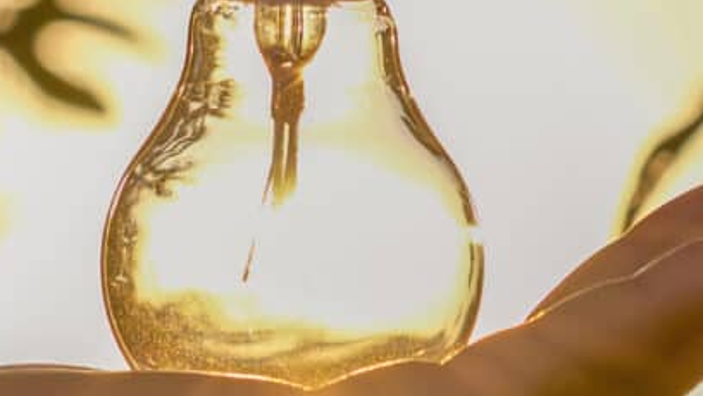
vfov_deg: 4.4
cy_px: 228
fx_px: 5148
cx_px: 289
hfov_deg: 7.8
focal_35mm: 276
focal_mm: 70
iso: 250
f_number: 6.3
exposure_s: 1/1250
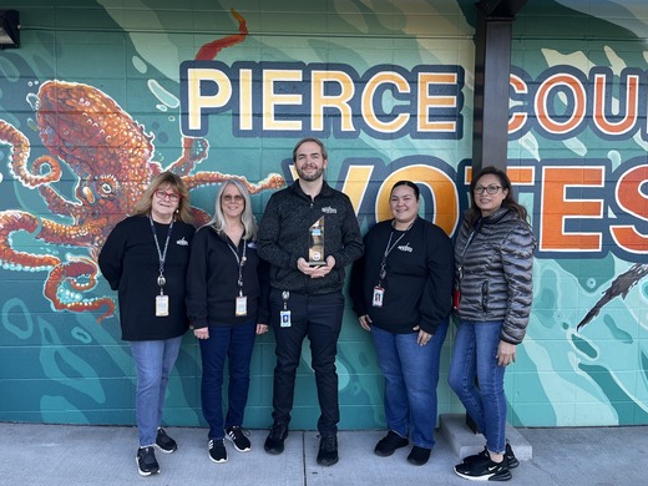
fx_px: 524
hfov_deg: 63.4
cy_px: 239
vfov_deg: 49.7
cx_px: 300
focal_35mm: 28
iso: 40
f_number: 1.6
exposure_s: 1/185
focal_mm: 5.1
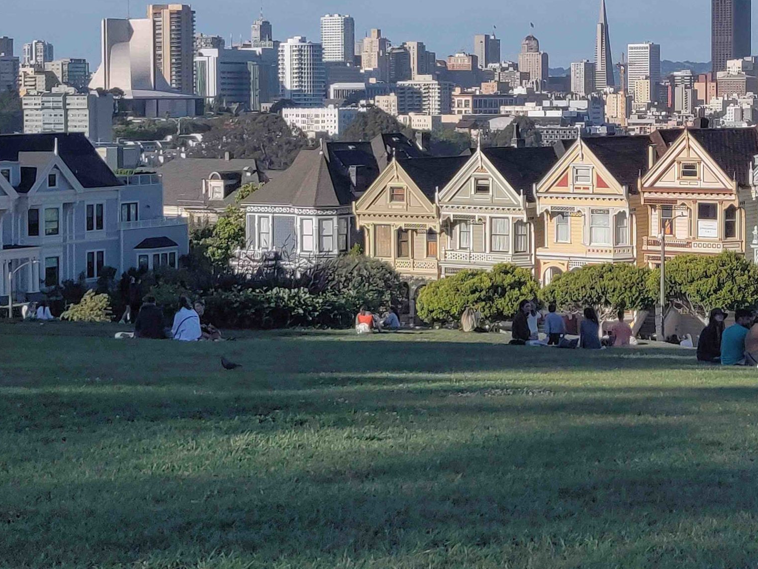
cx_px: 617
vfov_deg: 34.0
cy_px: 191
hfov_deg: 42.6
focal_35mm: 42
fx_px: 920
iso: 100
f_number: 1.7
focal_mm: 4.25
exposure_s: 1/3257
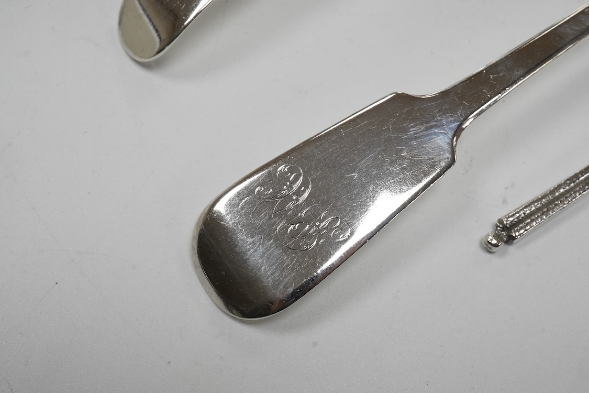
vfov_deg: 29.9
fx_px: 736
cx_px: 294
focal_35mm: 45
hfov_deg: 43.6
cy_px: 196
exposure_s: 1/125
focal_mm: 30
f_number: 22
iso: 2500
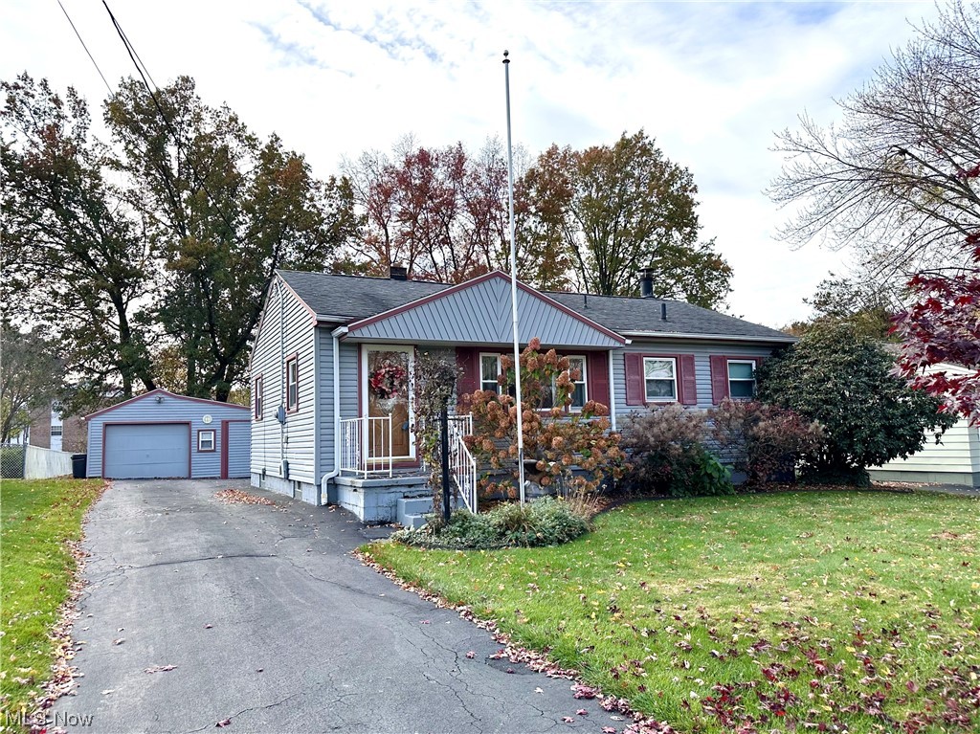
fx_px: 679
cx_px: 490
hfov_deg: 71.6
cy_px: 367
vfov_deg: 56.8
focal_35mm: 24
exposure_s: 1/3472
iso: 80
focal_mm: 6.86
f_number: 1.78
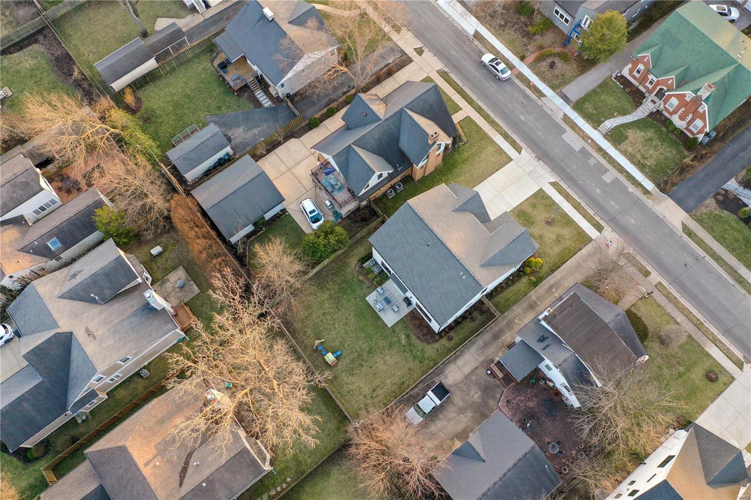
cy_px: 250
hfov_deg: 65.5
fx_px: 584
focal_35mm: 28
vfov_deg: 46.4
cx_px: 376
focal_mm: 10.26
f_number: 3.5
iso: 200
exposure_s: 1/80
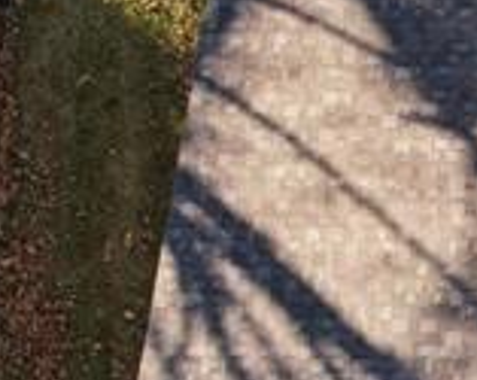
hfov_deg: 12.1
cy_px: 420
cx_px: 1048
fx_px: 1902
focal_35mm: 135
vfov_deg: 11.2
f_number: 2.8
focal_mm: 8.4
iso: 100
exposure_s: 1/160
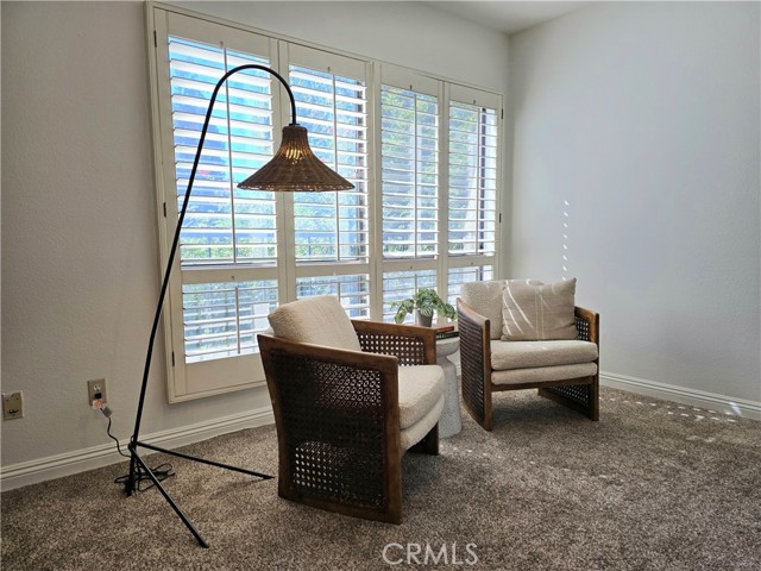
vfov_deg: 58.9
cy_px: 286
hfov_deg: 73.9
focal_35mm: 23
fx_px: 506
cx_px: 380
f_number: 1.7
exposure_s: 1/164
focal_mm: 6.3
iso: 12
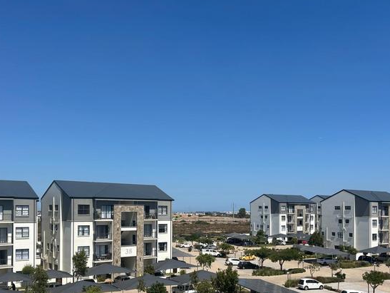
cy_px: 208
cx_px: 200
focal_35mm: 38
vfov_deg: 37.1
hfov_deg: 48.9
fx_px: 428
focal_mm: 5.7
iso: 50
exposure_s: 1/6579
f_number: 1.5
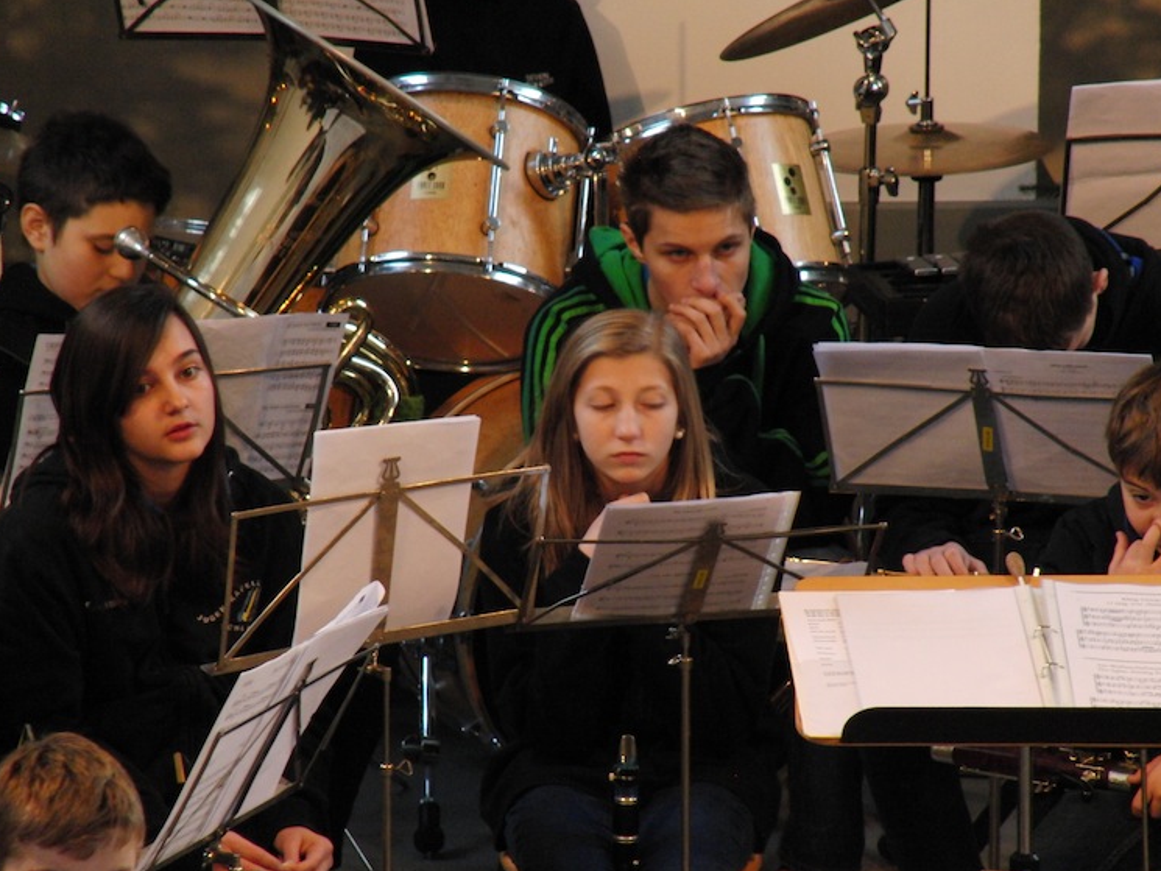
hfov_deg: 4.3
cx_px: 578
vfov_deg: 3.2
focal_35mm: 464
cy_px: 408
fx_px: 15565
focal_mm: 87.6
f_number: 4.6
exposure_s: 1/20
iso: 400
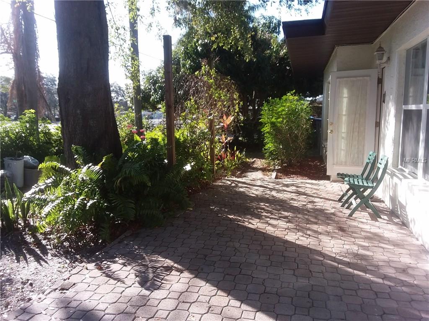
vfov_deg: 51.4
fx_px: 335
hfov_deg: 65.3
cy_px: 160
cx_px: 214
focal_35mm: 27
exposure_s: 1/408
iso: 50
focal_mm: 2.91
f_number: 1.9
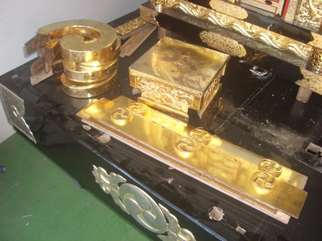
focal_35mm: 35
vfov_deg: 40.7
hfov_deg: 52.7
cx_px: 161
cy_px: 120
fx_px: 325
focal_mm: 5.8
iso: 200
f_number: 2.6
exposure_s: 1/60
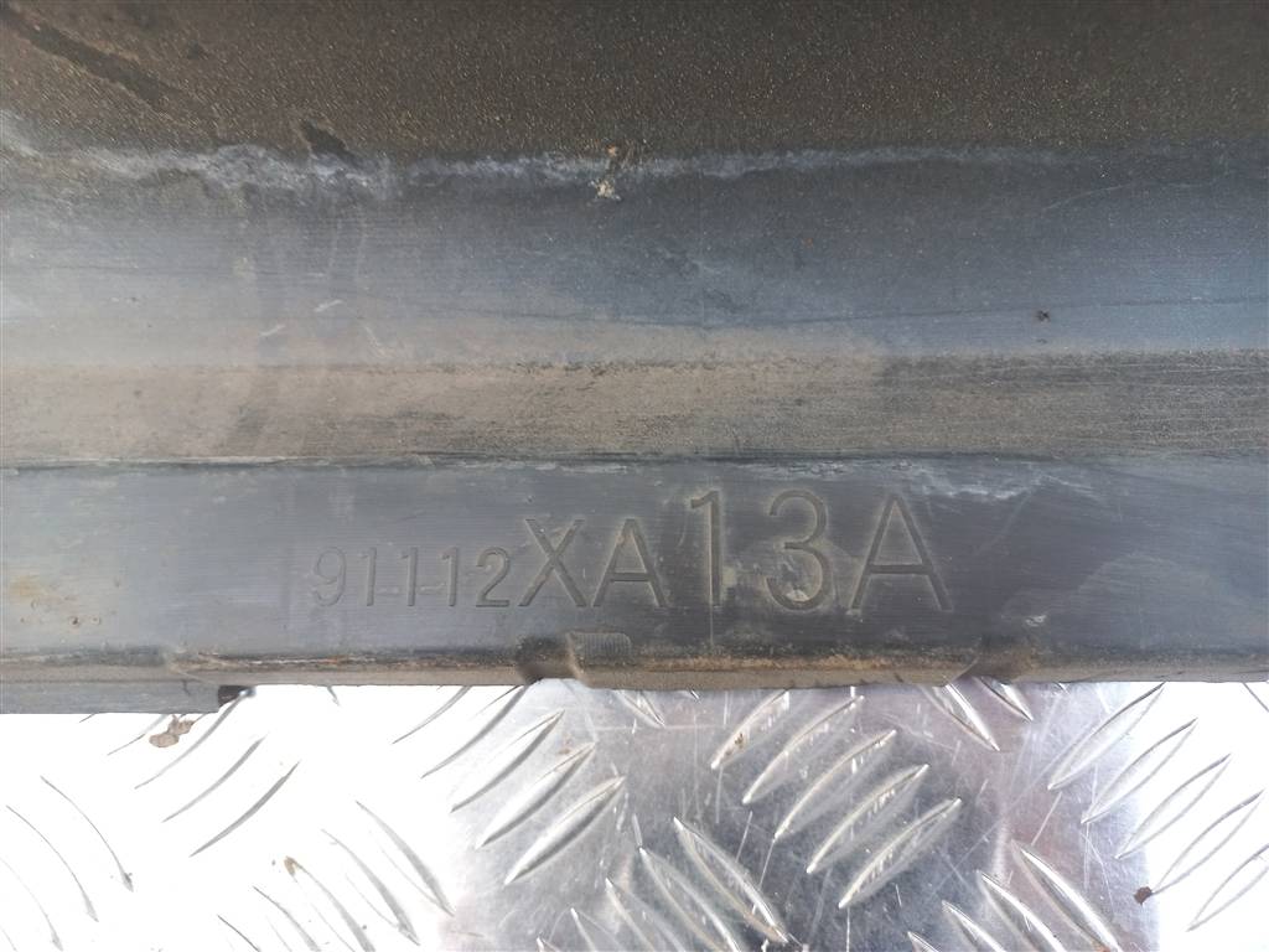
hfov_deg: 69.4
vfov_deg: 54.9
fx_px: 916
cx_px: 634
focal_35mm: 25
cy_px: 476
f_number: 1.8
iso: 160
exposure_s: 1/50
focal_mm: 4.6
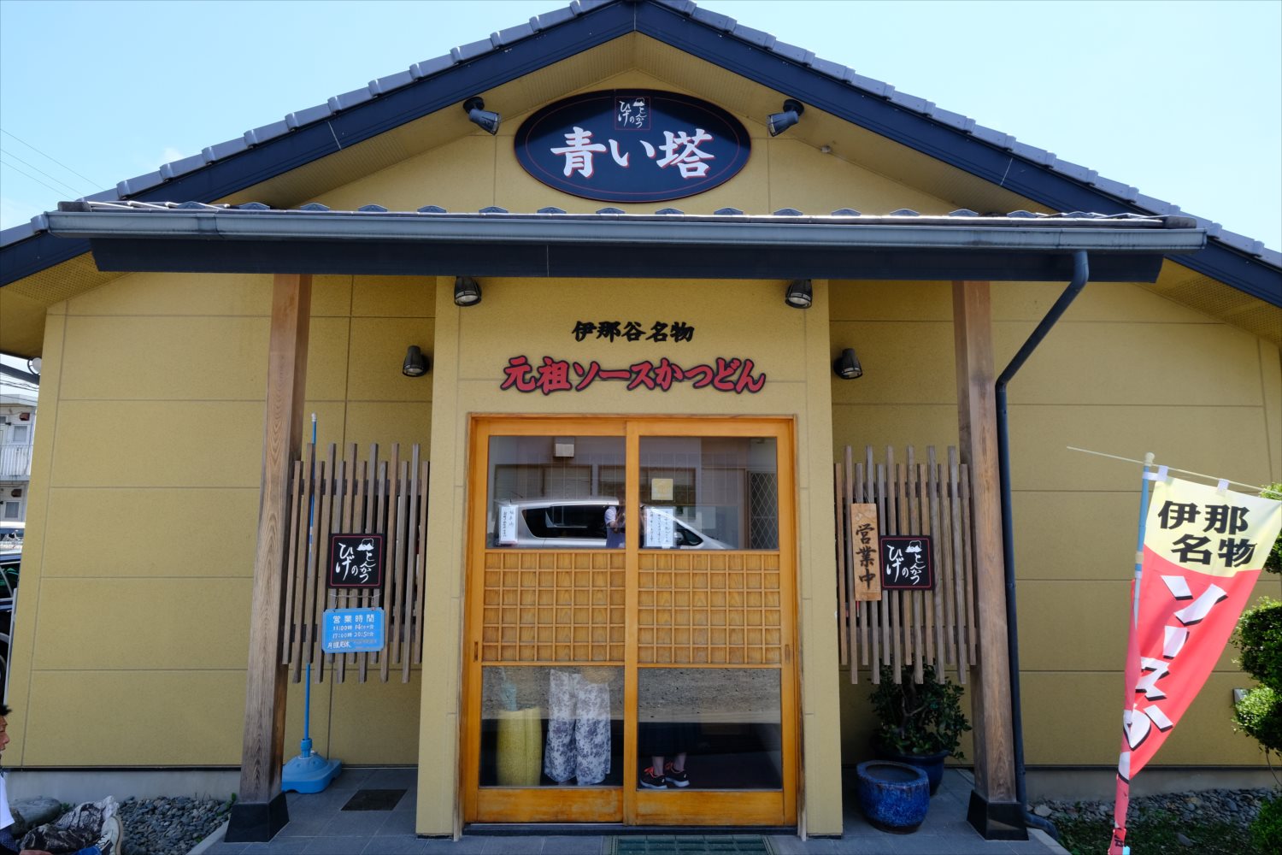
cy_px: 428
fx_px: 677
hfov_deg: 86.9
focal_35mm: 19
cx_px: 641
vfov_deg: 64.6
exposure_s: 1/220
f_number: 8
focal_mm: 12.6
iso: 400
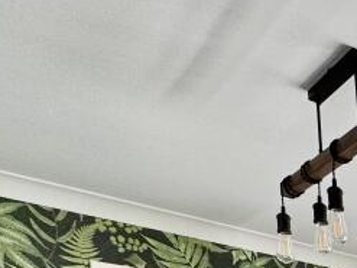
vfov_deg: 18.8
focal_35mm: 58
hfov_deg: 24.2
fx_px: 598
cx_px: 565
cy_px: 497
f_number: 2.2
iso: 80
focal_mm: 2.22
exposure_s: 1/100
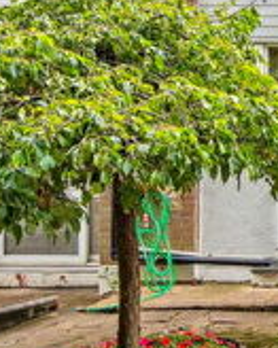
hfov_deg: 20.7
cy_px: 141
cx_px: 405
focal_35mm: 64
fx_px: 659
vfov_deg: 29.5
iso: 320
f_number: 5.6
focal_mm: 16
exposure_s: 1/50
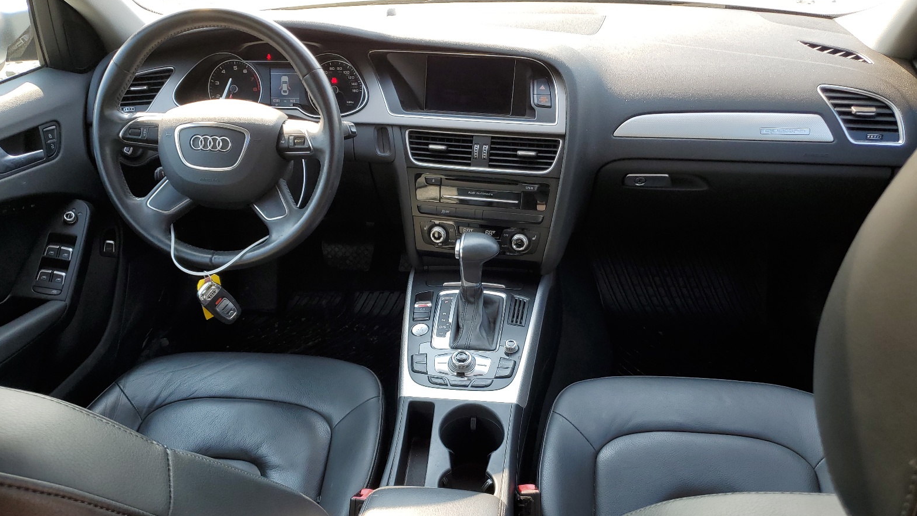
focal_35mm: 29
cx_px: 449
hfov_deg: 66.1
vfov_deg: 39.7
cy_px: 344
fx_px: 705
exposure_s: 1/286
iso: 50
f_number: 1.5
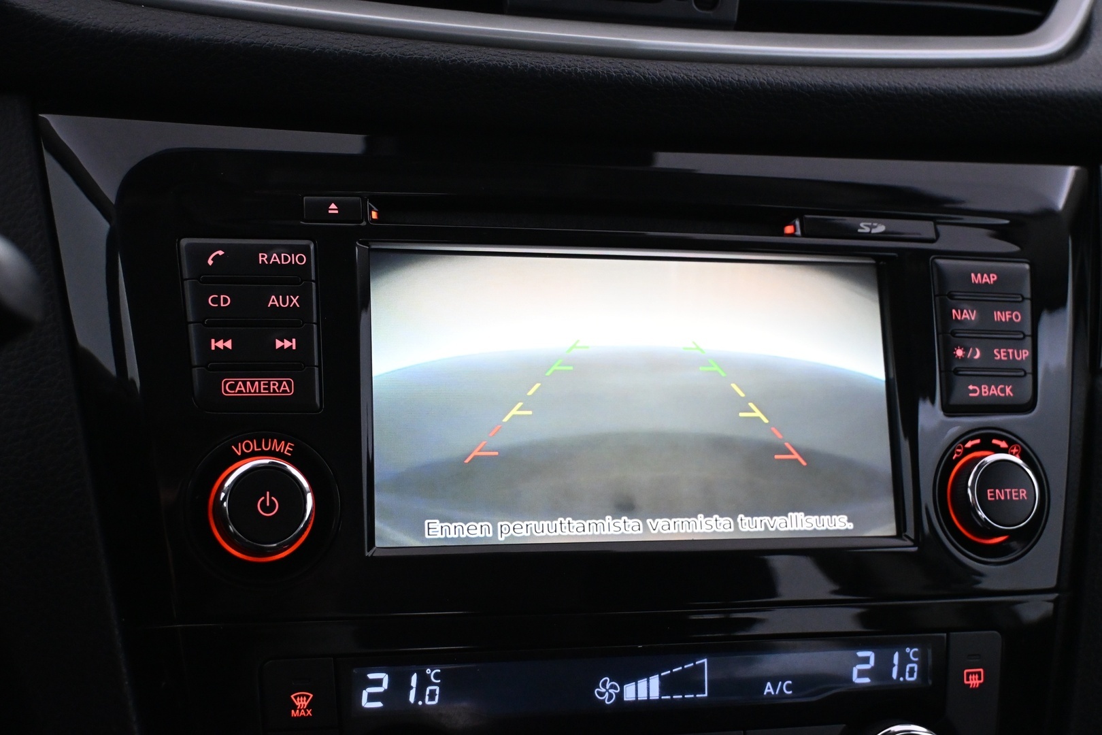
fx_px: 1515
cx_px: 551
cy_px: 368
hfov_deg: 40.0
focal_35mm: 50
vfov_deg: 27.3
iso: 3600
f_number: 5
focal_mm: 33
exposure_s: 1/50
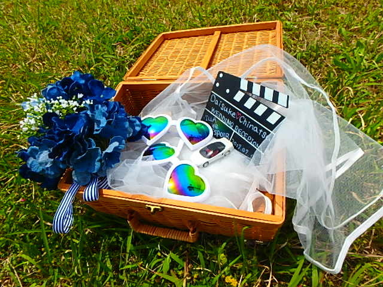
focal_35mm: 21
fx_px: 232
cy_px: 144
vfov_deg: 63.4
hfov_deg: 79.0
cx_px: 192
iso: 125
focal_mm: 3.7
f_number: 6
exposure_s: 1/500
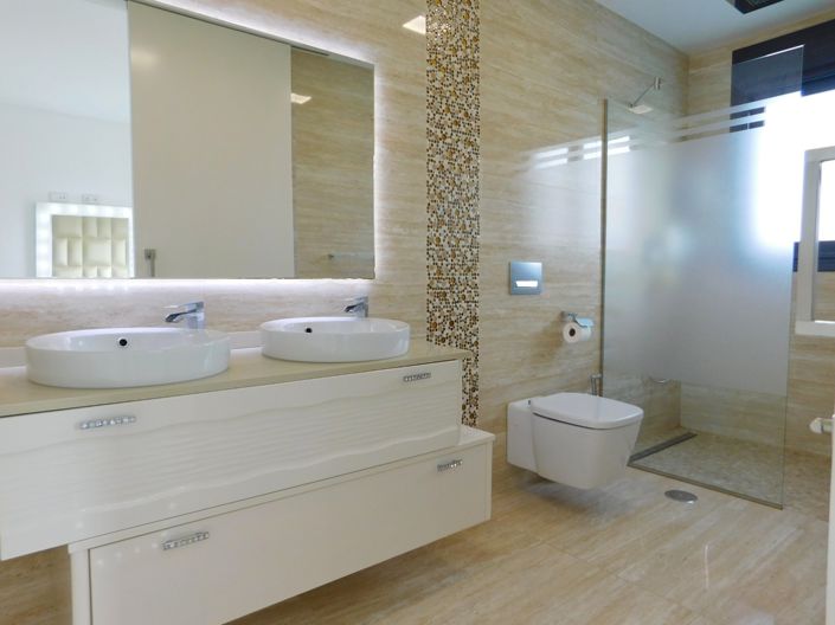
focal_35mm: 23
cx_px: 418
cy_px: 312
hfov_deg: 74.0
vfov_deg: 58.8
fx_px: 555
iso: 125
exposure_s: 1/100
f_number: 3
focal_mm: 4
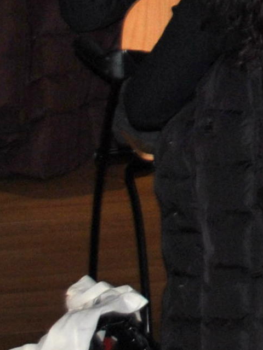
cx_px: 770
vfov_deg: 7.3
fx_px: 2654
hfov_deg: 5.4
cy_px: -338
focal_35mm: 262
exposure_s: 1/60
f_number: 4.5
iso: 200
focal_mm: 30
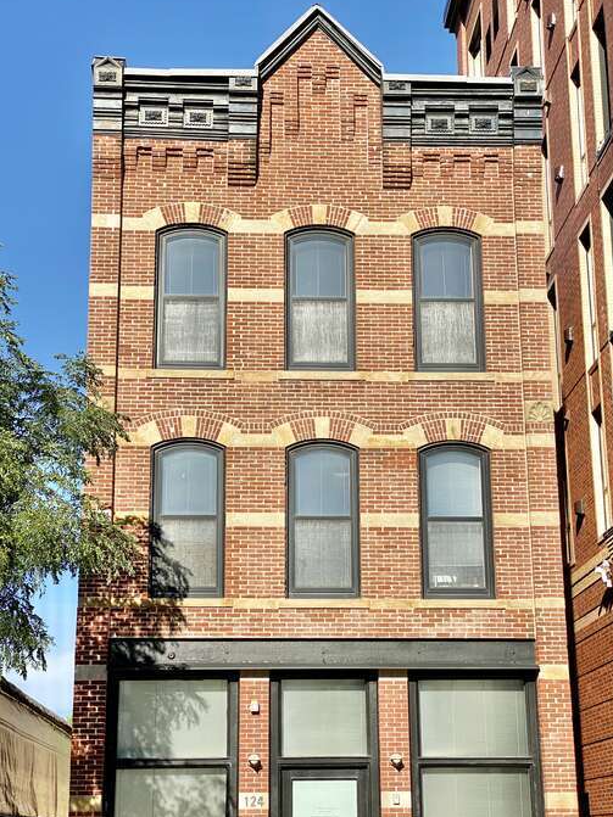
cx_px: 325
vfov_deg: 31.2
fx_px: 1464
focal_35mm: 62
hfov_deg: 23.6
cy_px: 431
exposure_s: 1/1229
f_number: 2
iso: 20
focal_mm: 6
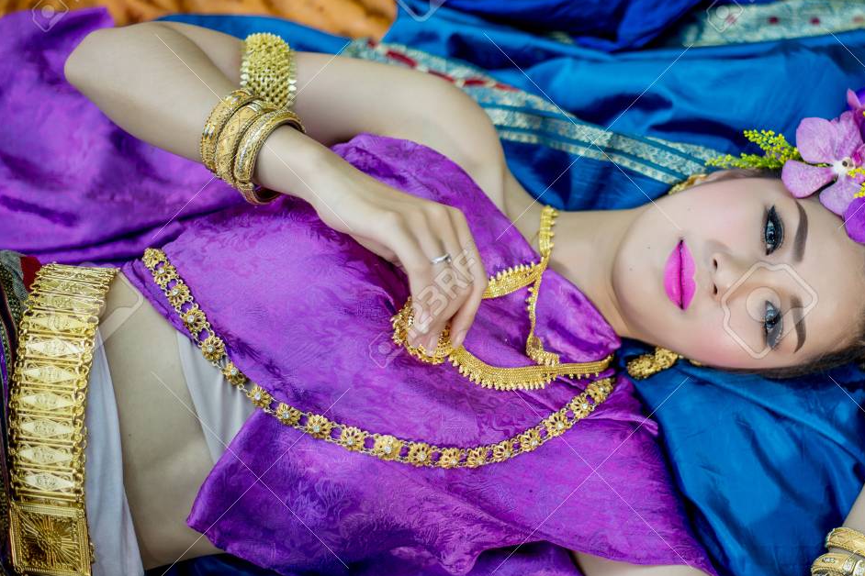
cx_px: 593
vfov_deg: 19.7
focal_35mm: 69
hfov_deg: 29.0
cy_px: 273
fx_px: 1658
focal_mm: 50
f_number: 2
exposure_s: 1/320
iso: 100
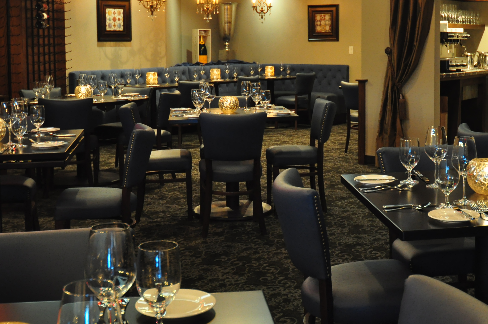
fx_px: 745
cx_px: 337
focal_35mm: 55
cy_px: 107
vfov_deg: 24.4
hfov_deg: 35.8
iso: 1000
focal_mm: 24
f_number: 5.6
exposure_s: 2
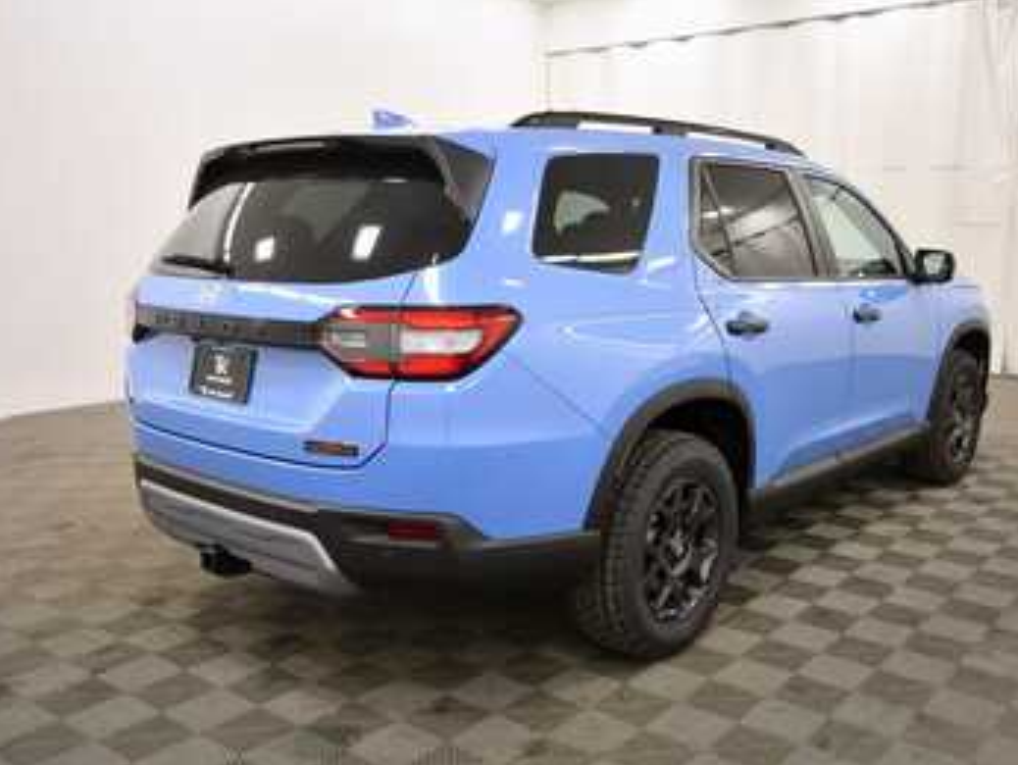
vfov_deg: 46.8
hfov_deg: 59.8
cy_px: 387
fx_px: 883
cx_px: 553
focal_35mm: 30
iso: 1100
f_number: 5.3
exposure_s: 1/125
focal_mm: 18
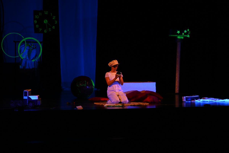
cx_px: 114
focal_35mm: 112
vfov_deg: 12.2
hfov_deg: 18.3
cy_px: 76
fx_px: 712
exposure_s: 1/160
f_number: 2.8
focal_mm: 112
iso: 4000
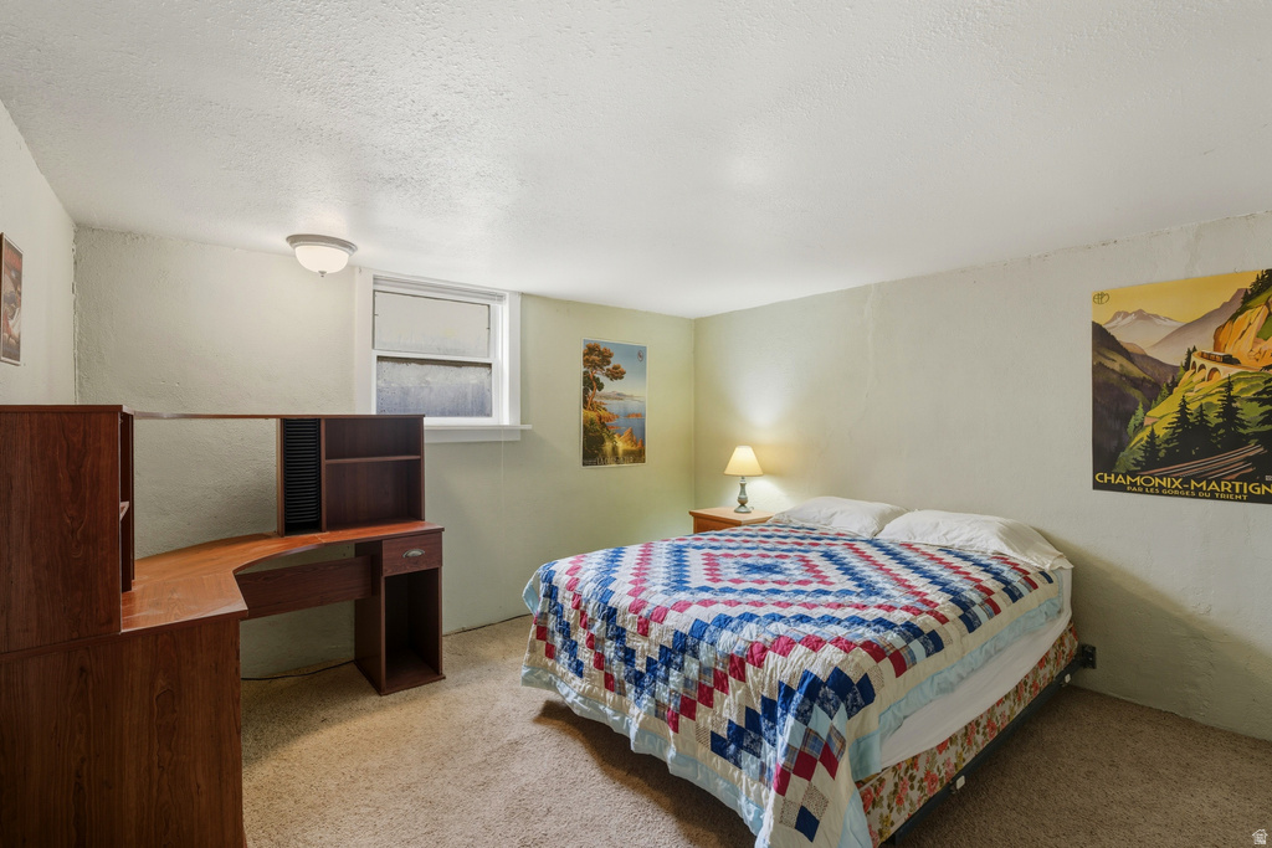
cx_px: 636
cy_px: 424
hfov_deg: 96.7
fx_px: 565
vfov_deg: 73.8
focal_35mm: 16
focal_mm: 16
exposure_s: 1/25
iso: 100
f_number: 5
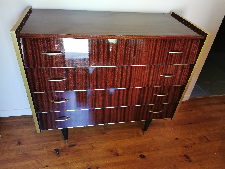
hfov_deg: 65.3
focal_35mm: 27
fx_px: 175
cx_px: 112
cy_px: 84
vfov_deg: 51.4
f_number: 1.6
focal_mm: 5.56
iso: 250
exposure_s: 1/60
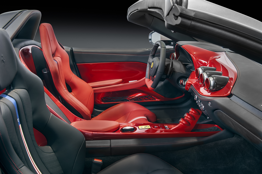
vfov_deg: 41.1
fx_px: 233
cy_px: 87
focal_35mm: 32
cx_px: 131
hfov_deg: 58.7
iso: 200
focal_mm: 32
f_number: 10
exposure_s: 3
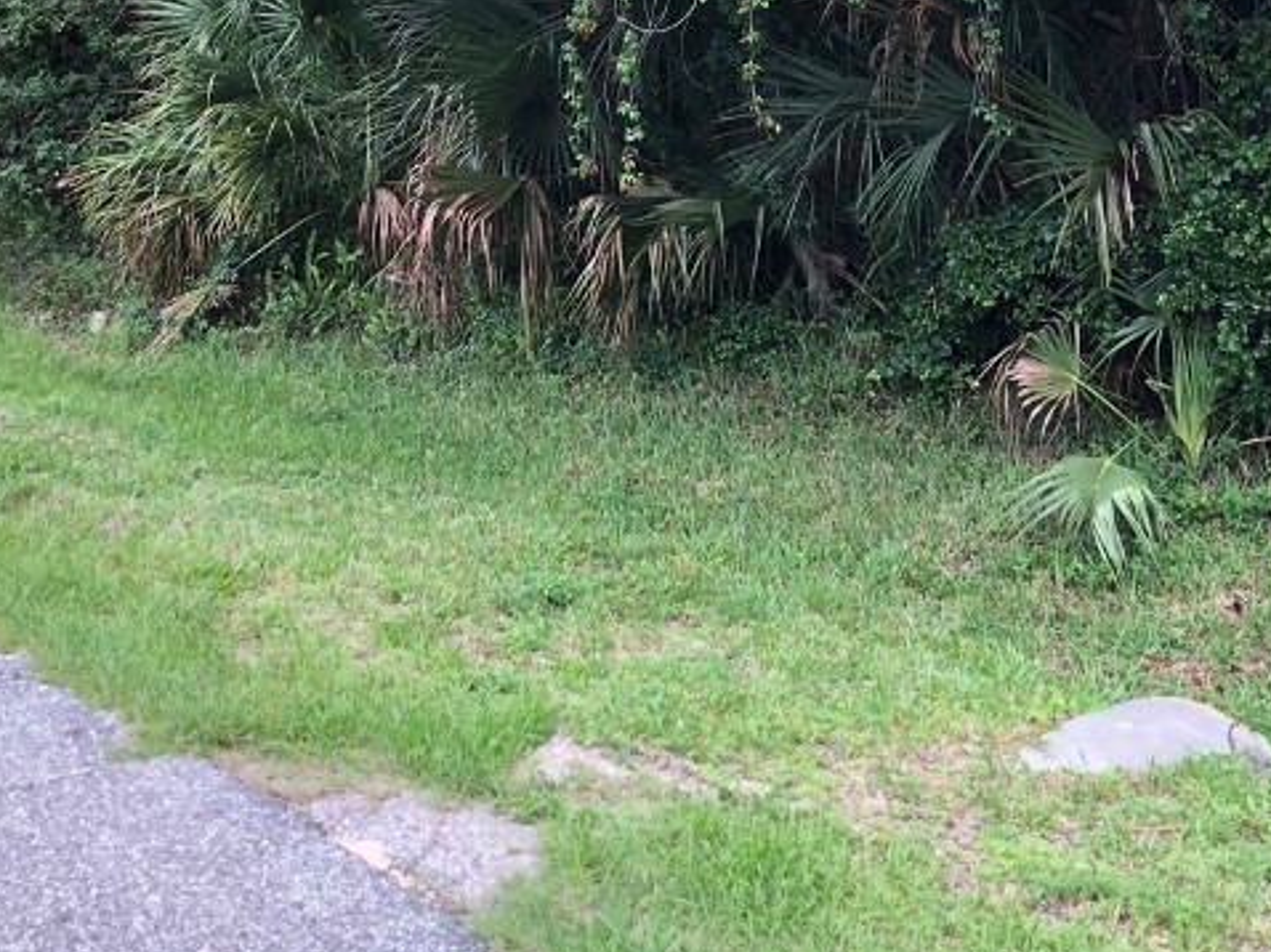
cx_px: 707
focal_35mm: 60
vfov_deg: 23.4
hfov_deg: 32.2
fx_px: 2202
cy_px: 11
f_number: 1.8
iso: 25
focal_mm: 4
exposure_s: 1/120
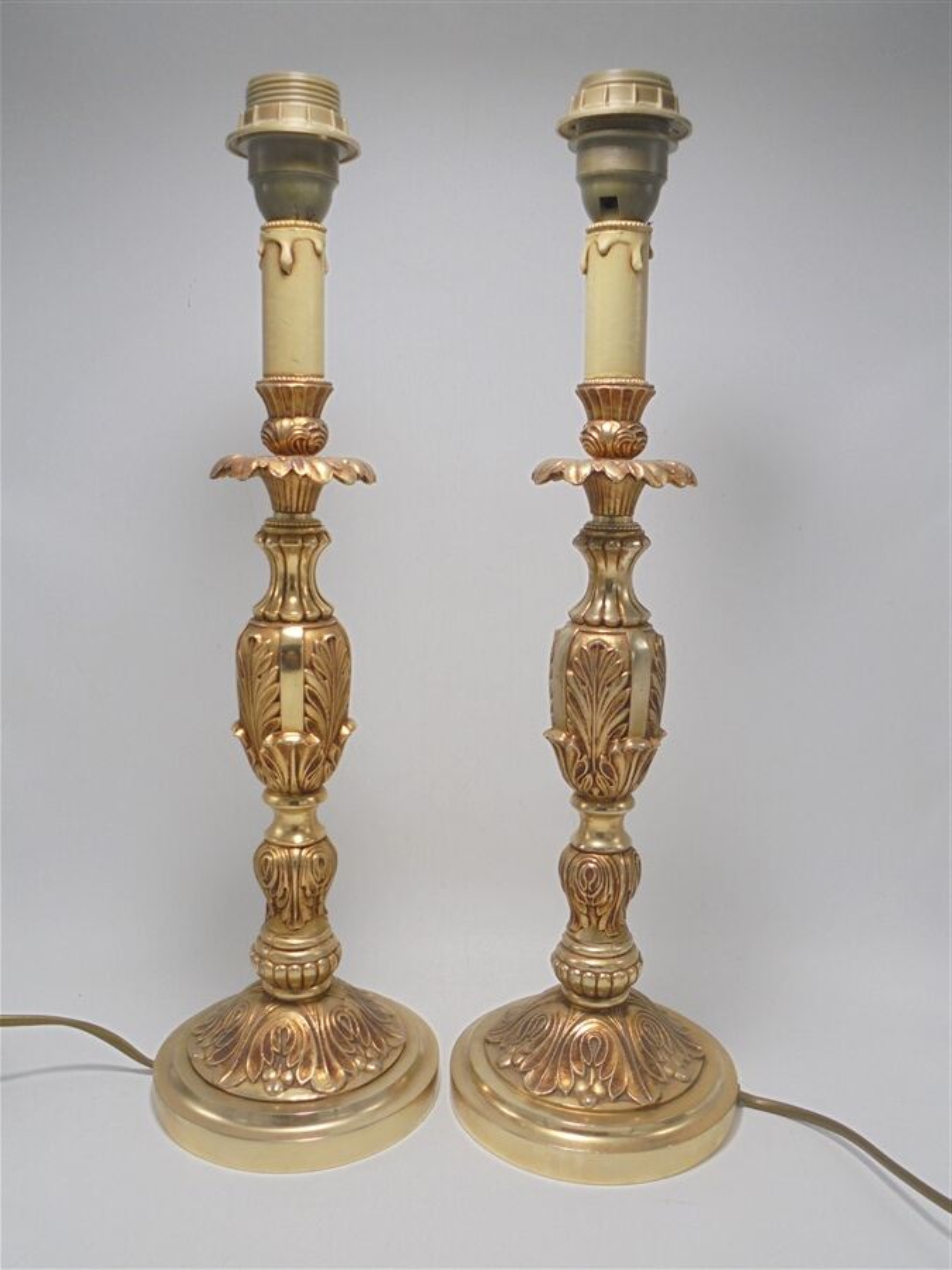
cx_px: 476
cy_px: 635
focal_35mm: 29
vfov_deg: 61.7
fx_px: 1063
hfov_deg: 48.2
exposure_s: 1/60
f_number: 3.7
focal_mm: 5.3
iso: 100
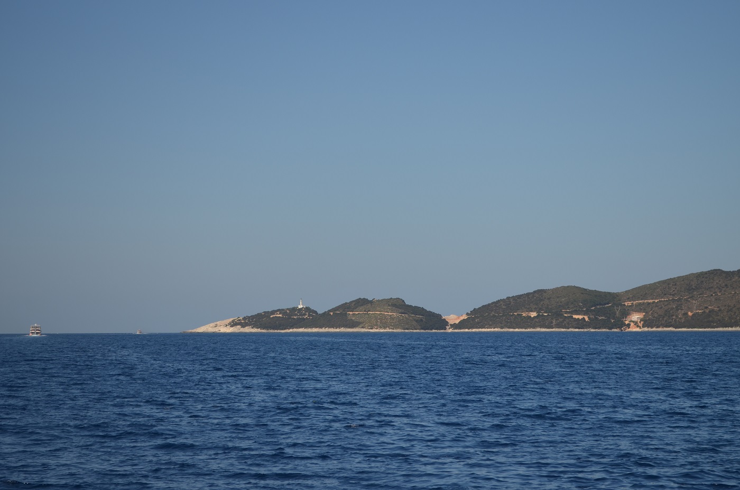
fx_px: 1692
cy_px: 245
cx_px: 370
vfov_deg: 16.5
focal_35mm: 82
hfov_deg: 24.7
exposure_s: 1/350
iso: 100
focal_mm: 55
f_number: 5.6
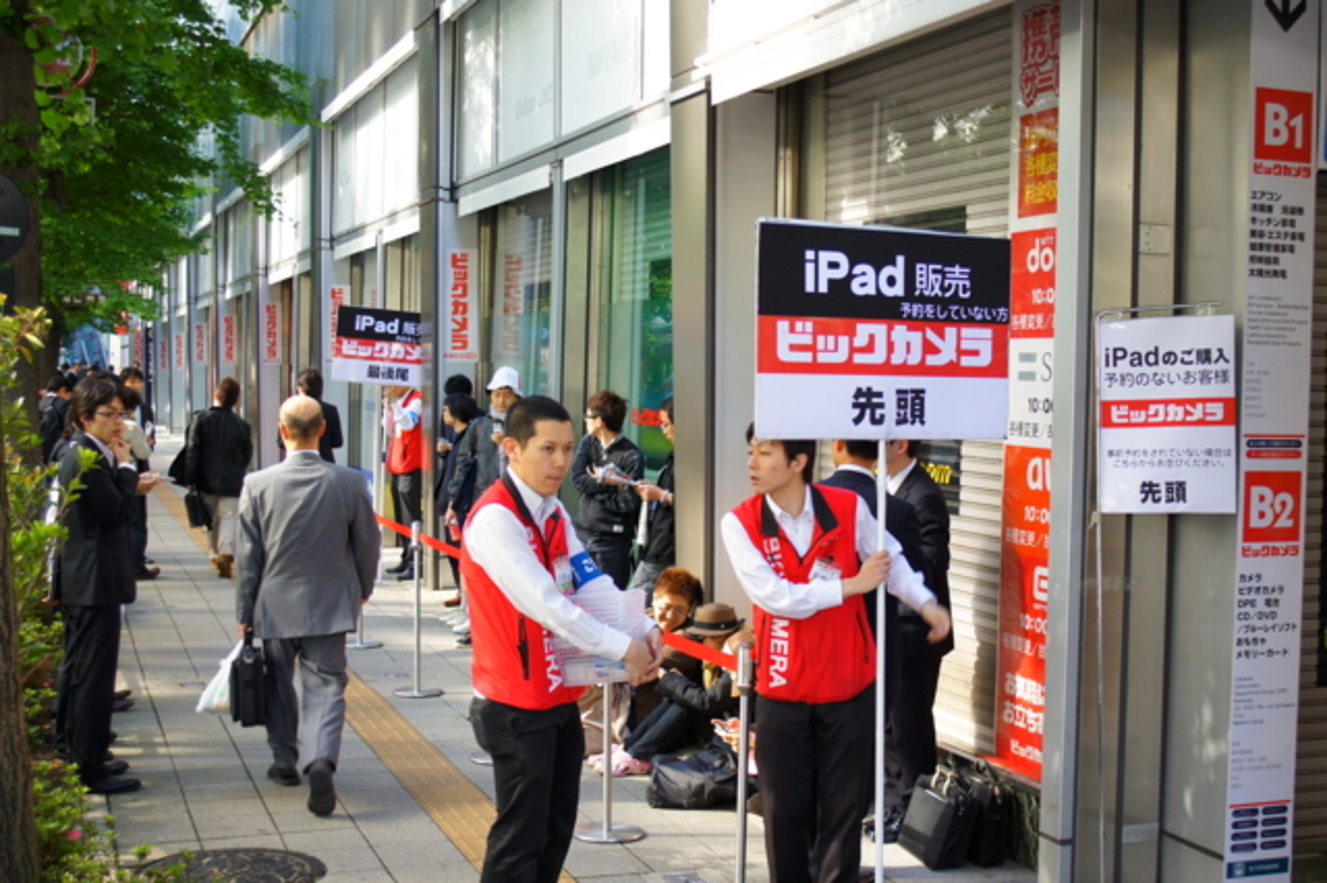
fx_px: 1658
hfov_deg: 43.6
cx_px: 664
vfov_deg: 29.8
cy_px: 442
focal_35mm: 45
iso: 200
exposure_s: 1/80
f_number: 4
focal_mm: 30
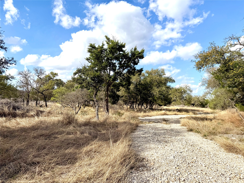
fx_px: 169
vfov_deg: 56.8
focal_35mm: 24
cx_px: 122
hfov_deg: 71.6
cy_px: 92
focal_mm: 6.76
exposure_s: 1/5714
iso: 80
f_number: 1.78
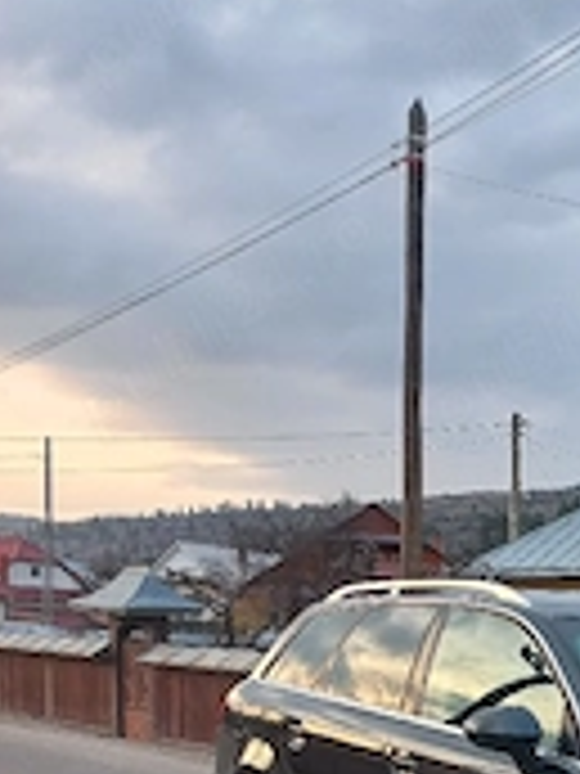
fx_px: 1296
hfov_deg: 23.4
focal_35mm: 58
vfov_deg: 31.4
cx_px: 665
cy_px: 724
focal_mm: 4.6
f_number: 1.8
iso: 50
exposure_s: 1/50
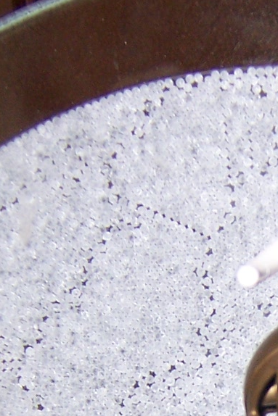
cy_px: 536
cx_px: 437
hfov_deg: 13.0
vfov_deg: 19.1
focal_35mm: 99
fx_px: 1146
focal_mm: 5.5
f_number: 2.8
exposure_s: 1/60
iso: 140
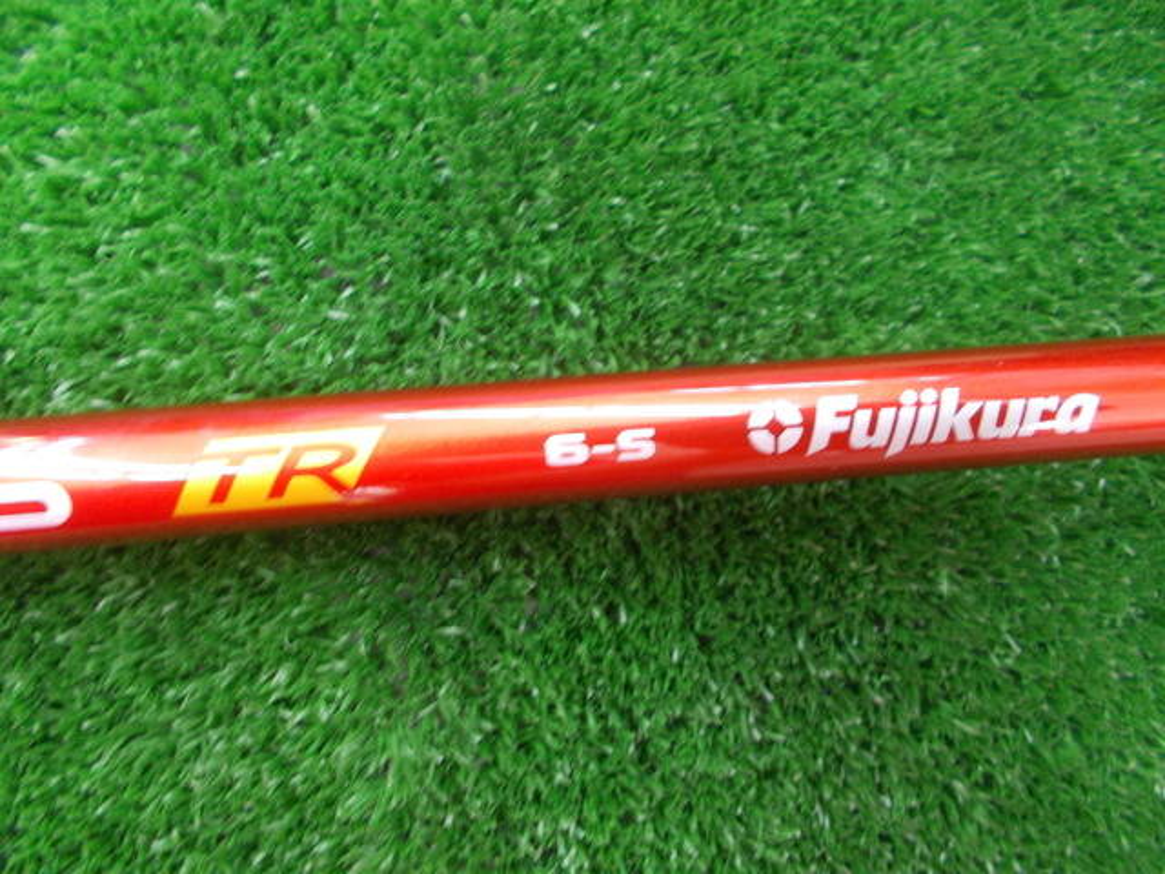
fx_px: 875
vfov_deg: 53.1
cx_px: 582
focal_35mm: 26
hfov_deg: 67.3
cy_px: 437
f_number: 3.2
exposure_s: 1/8
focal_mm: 4.6
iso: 200
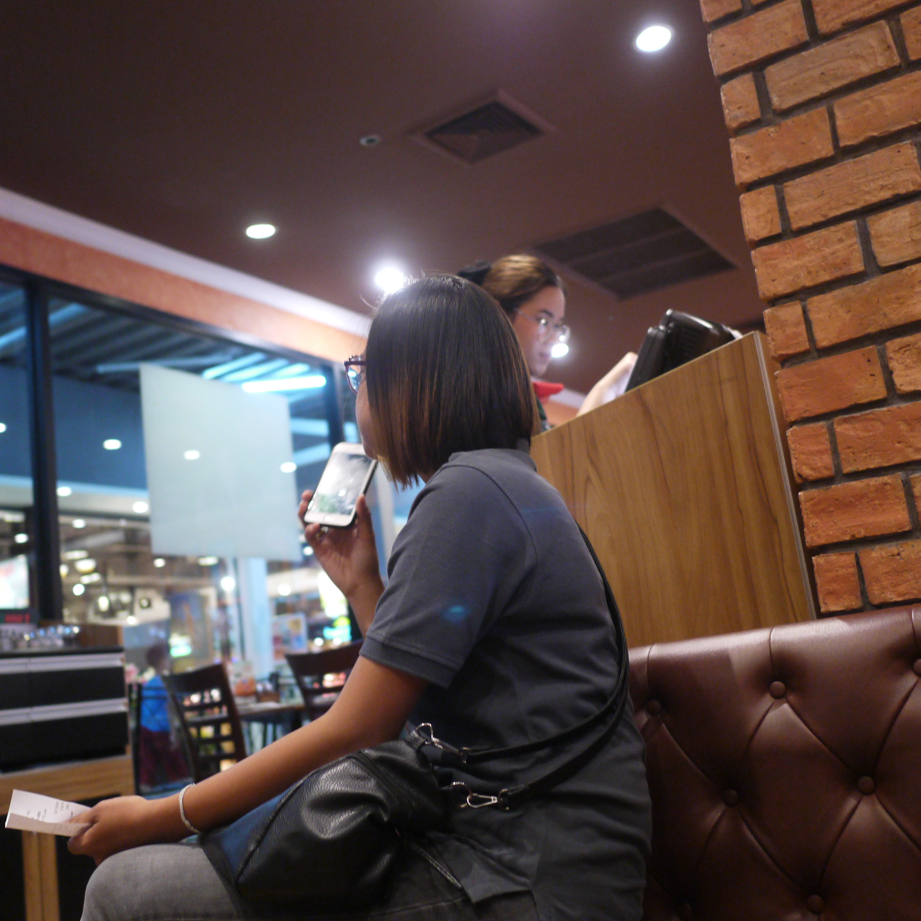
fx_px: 1084
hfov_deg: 46.0
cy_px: 464
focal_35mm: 36
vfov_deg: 46.0
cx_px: 429
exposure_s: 1/125
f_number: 1.7
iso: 800
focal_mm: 15
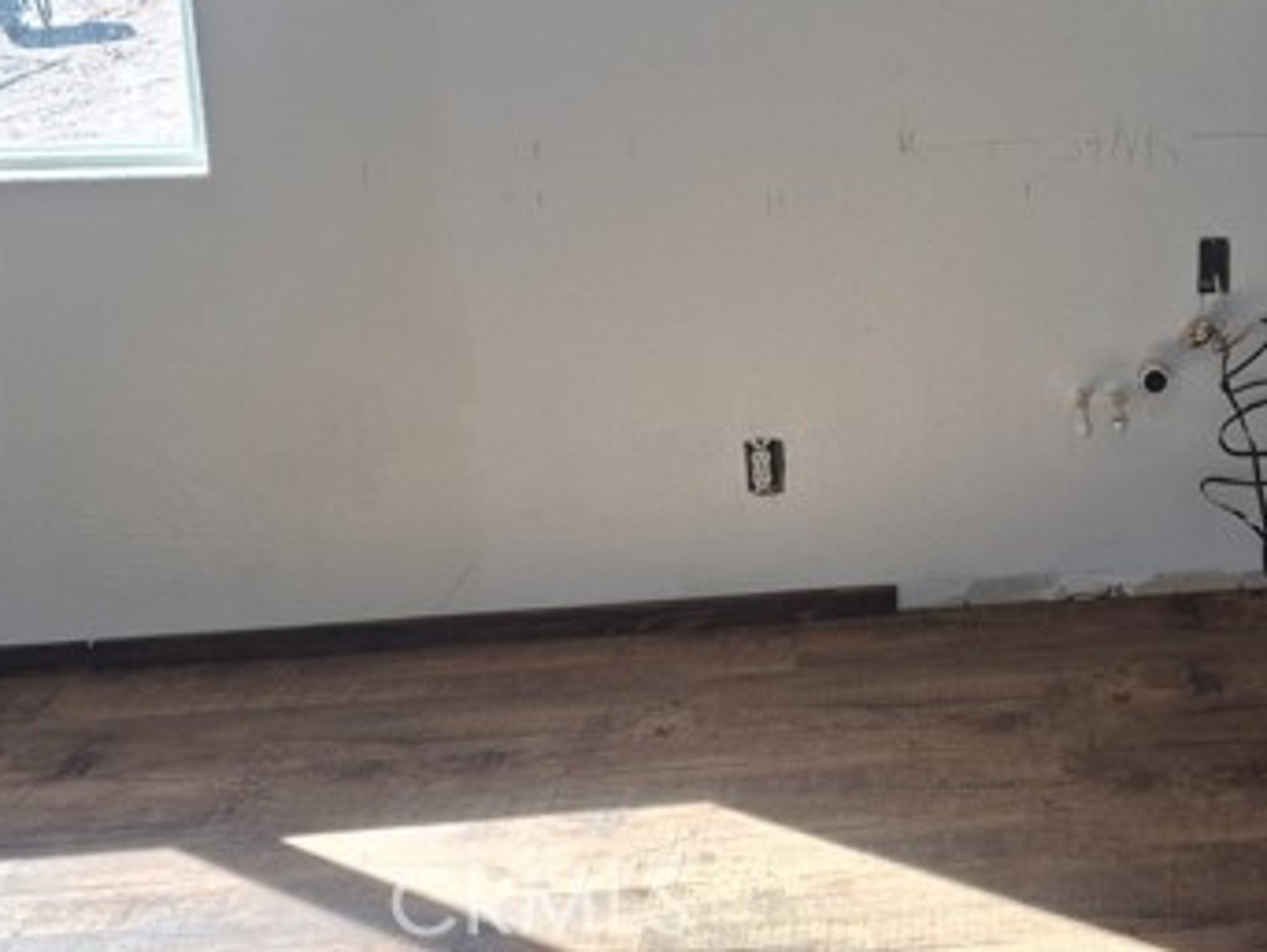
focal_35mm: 43
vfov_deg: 31.8
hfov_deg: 40.2
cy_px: 67
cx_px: 1163
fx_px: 1575
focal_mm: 5.4
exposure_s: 1/180
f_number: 1.8
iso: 64
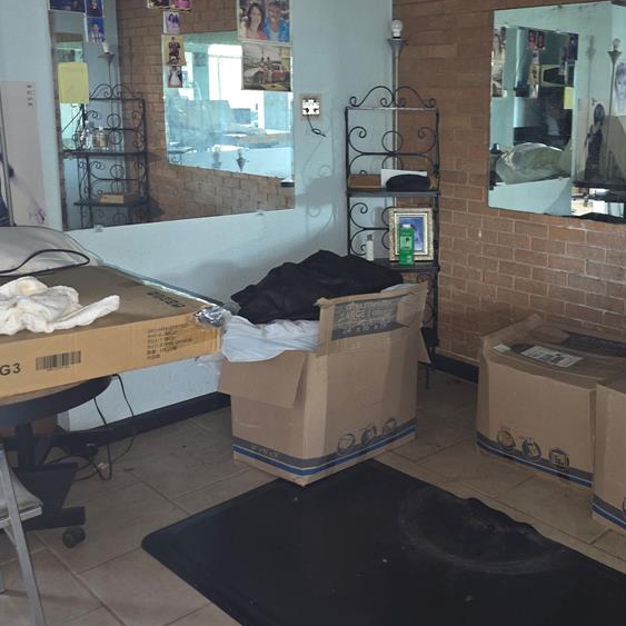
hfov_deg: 43.9
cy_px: 250
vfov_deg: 44.7
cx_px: 445
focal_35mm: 37
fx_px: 757
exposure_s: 1/12
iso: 250
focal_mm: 6.3
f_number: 1.7
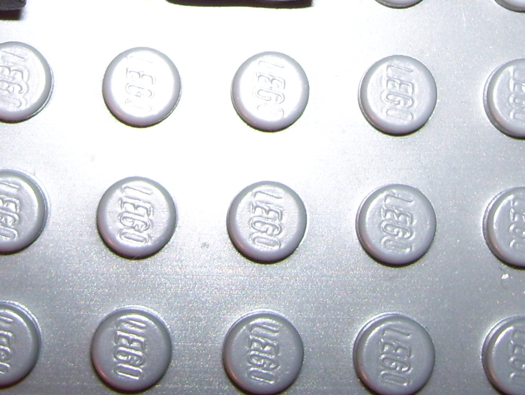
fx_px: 1610
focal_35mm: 106
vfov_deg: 13.3
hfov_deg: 18.5
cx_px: 184
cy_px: -184
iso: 80
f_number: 2.7
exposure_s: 1/60
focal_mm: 6
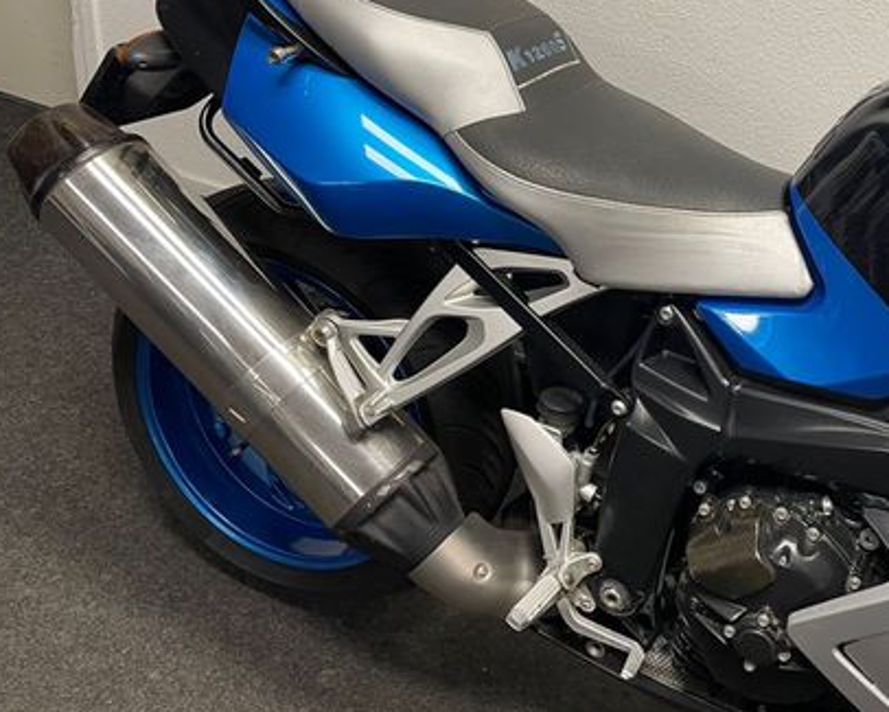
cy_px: 213
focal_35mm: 40
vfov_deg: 36.8
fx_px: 1053
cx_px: 672
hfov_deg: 44.2
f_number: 1.6
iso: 64
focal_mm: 4.2
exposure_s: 1/50
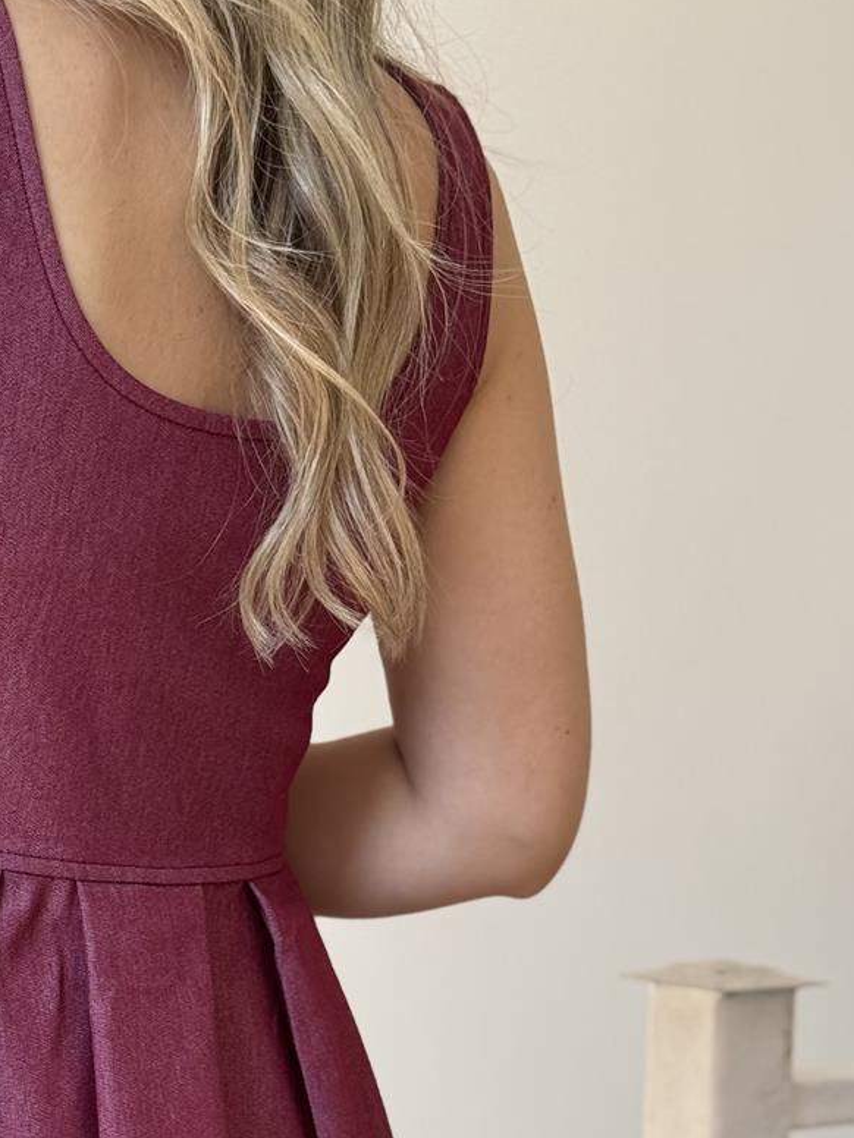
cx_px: 29
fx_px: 3257
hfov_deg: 14.7
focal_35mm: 99
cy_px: 1047
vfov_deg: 19.4
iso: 64
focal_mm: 6.76
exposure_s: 1/283
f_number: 1.78
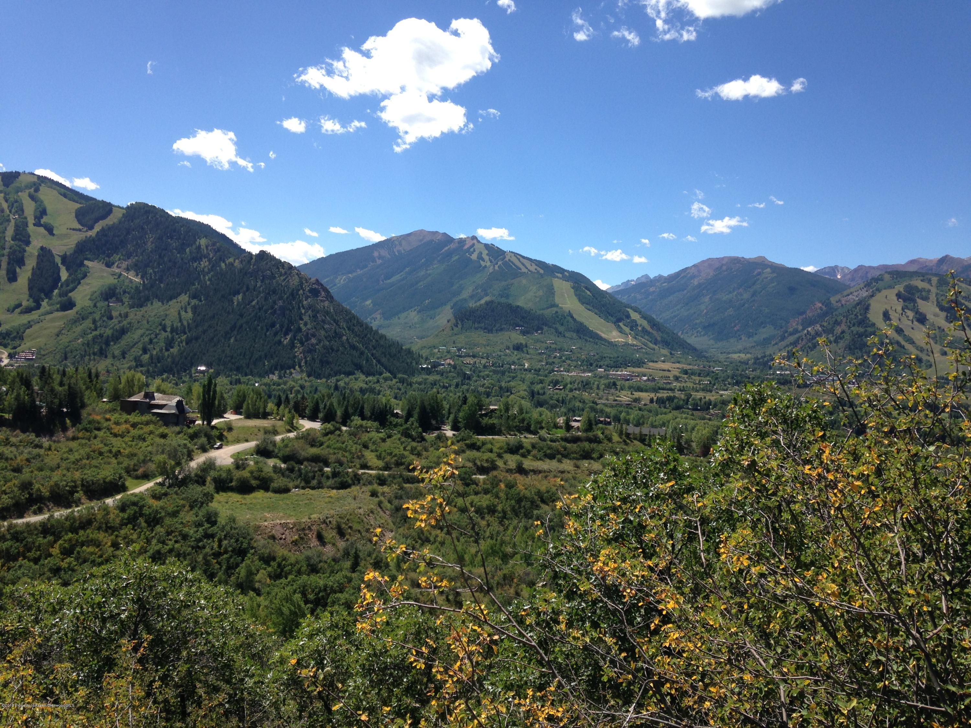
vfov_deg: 42.9
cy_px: 364
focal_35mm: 33
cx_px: 486
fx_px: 926
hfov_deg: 55.4
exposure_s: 1/1205
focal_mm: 4.12
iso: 50
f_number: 2.4
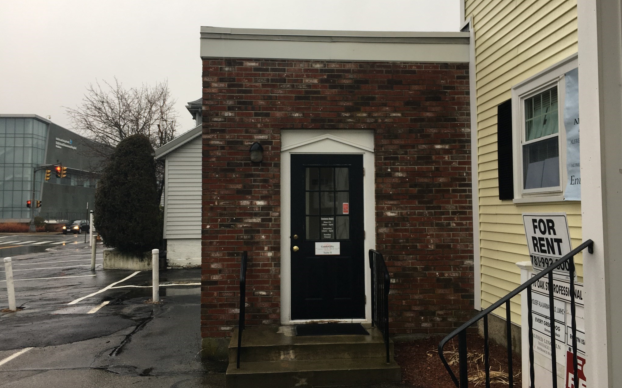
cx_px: 312
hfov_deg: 61.2
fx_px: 525
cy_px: 179
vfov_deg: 40.6
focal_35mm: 31
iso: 25
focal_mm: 4.15
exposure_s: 1/120
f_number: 2.2
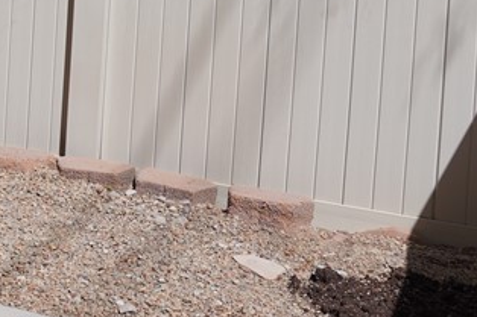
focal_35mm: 83
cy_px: -80
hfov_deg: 22.4
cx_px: -108
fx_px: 1099
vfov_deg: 15.7
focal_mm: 16
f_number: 8
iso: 100
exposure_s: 1/640
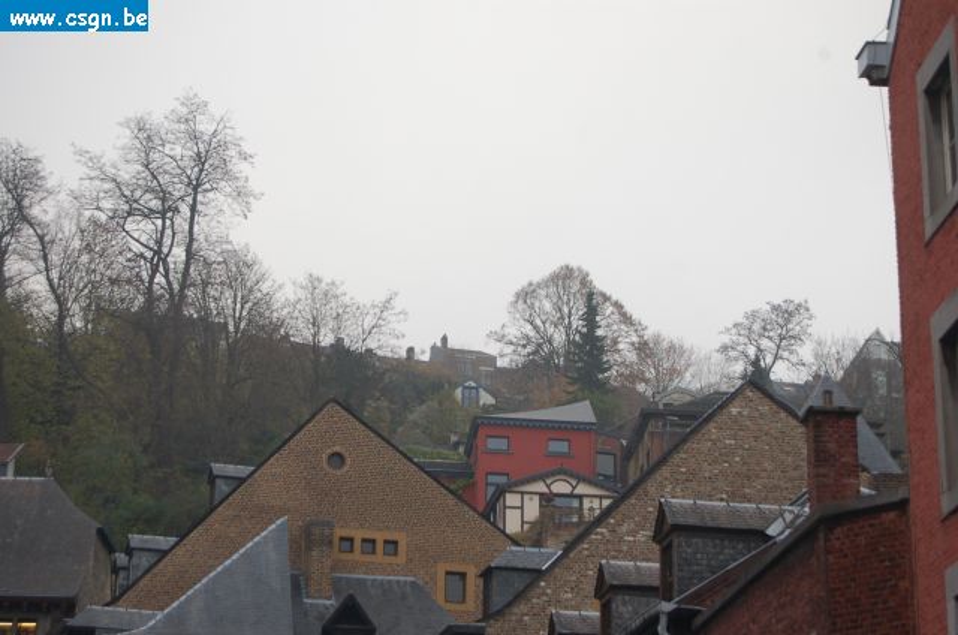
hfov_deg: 24.7
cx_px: 479
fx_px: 2191
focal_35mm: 82
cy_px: 318
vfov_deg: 16.5
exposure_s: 1/180
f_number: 5.6
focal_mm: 55
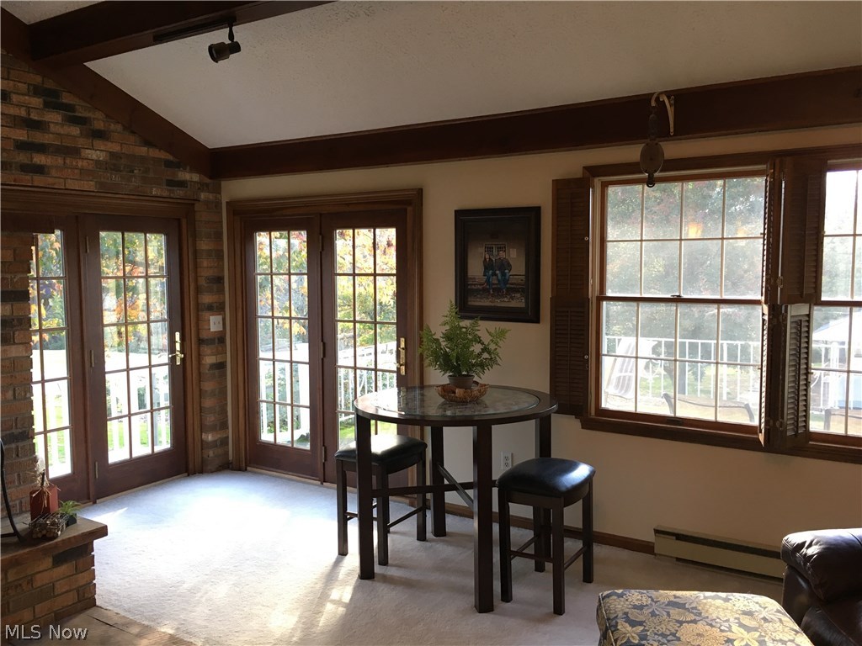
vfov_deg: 48.2
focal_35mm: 29
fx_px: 722
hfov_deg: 61.7
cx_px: 431
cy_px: 323
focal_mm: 4.15
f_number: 2.2
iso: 40
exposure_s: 1/30
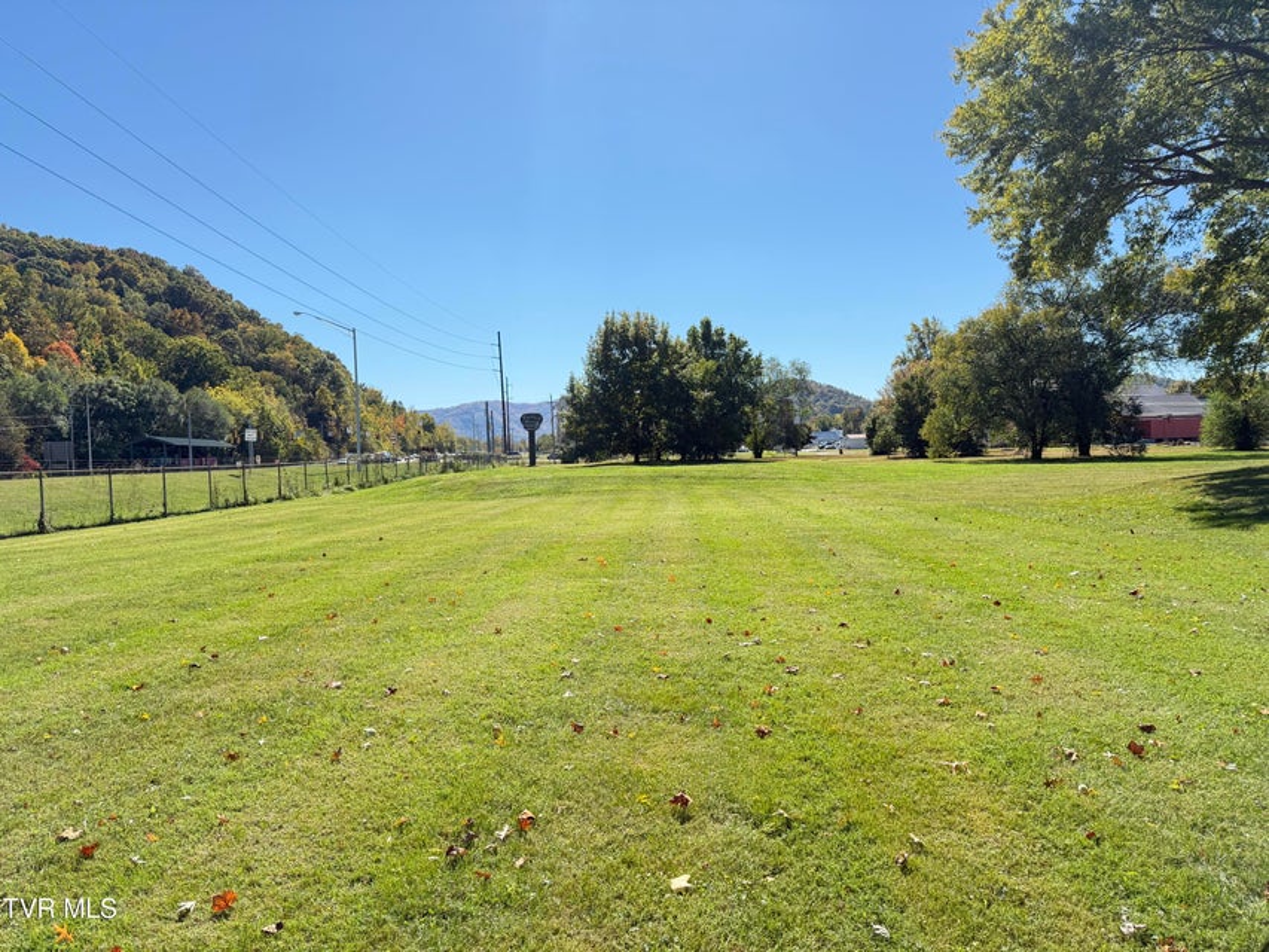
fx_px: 880
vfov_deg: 56.8
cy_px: 476
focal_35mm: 24
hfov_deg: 71.6
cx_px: 634
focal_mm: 6.76
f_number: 1.78
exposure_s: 1/3425
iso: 100
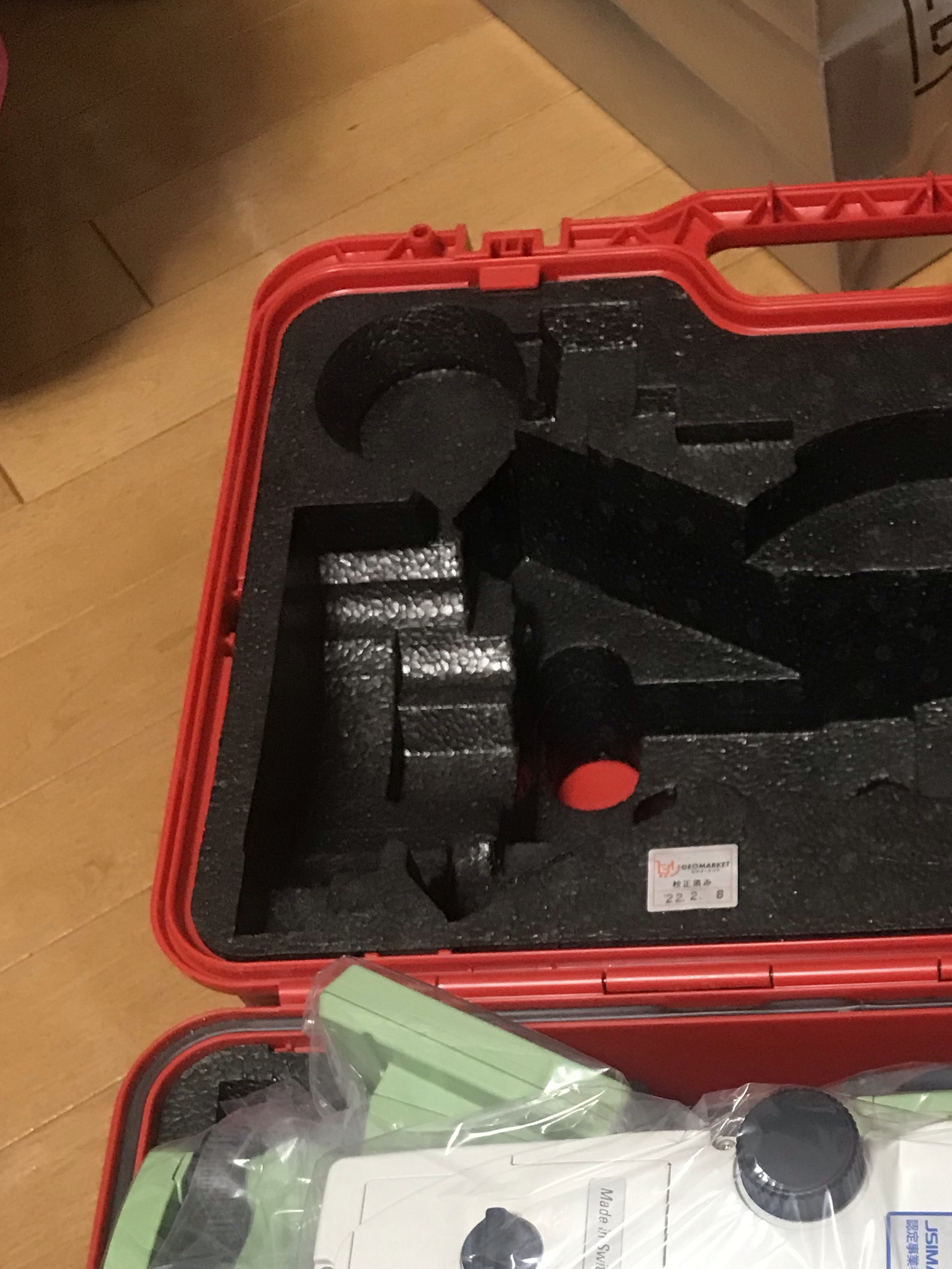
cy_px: 1172
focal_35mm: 53
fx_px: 1943
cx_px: 854
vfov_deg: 33.9
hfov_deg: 26.6
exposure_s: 1/17
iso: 80
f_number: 1.8
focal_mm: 3.99
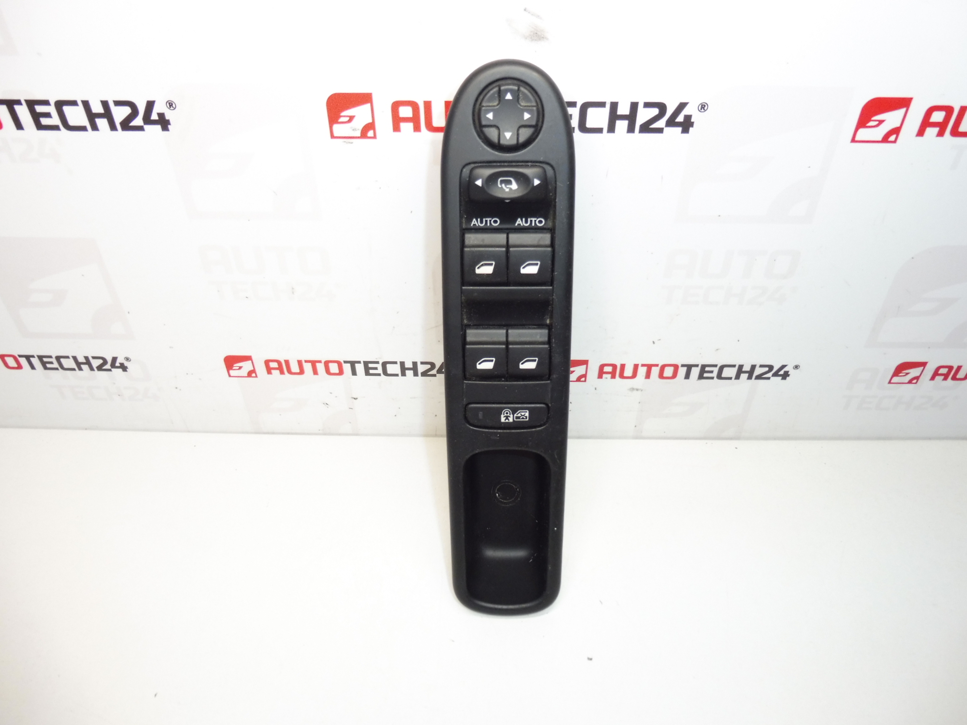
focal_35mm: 25
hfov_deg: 69.4
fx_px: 698
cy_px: 362
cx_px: 484
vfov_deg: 54.9
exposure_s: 1/80
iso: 200
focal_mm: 4.4
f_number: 3.5
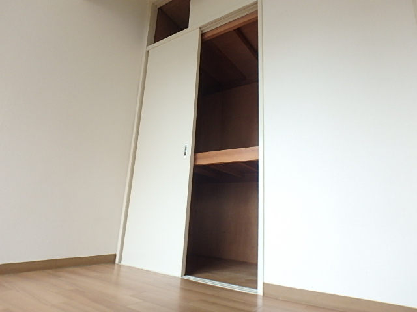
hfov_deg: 79.0
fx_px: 253
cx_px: 208
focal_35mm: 21
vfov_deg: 63.4
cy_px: 156
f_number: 3.5
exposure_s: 1/30
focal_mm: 3.7
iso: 250
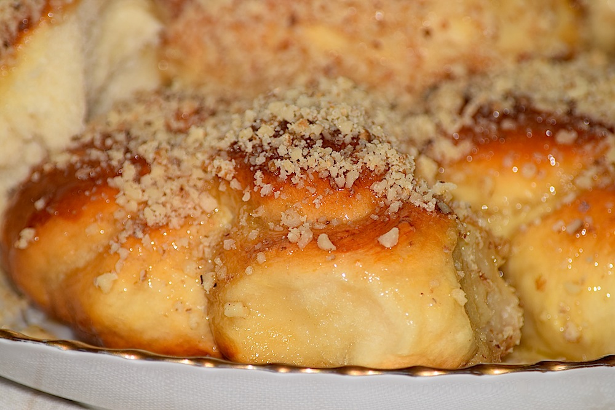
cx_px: 308
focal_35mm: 390
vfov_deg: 3.5
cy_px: 205
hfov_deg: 5.3
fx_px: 6663
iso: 200
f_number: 8
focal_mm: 260
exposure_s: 1/60
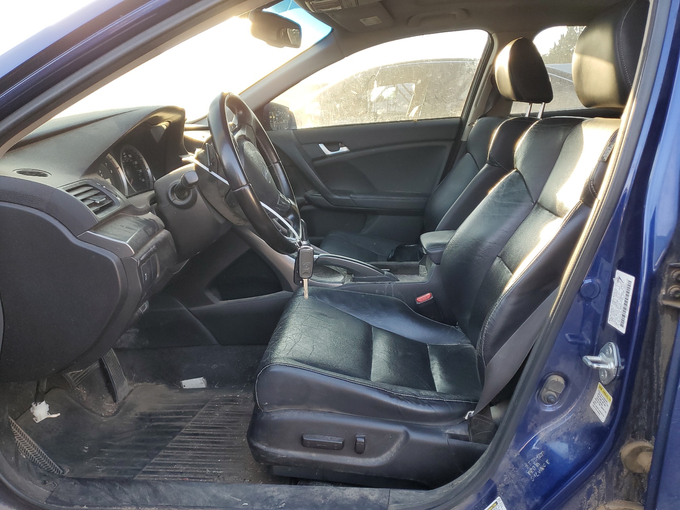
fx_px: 511
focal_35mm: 26
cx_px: 340
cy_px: 255
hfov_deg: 67.3
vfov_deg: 53.1
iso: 62
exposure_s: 1/120
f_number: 1.5
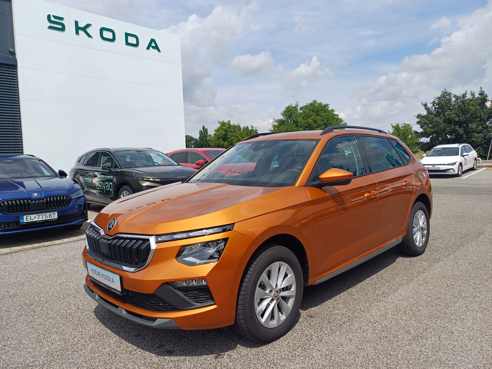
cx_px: 246
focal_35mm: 25
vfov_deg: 54.9
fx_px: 355
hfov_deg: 69.4
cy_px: 184
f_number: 1.8
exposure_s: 1/1565
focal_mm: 4.65
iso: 50
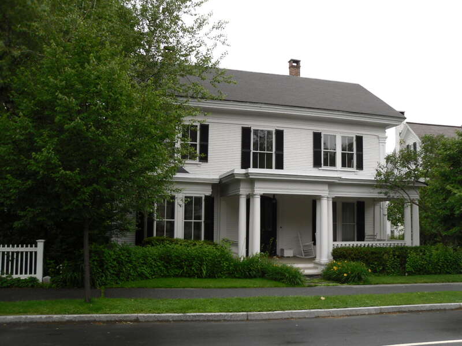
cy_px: 173
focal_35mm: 34
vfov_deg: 41.8
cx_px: 231
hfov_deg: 54.0
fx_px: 454
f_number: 2.8
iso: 80
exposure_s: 1/173
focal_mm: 6
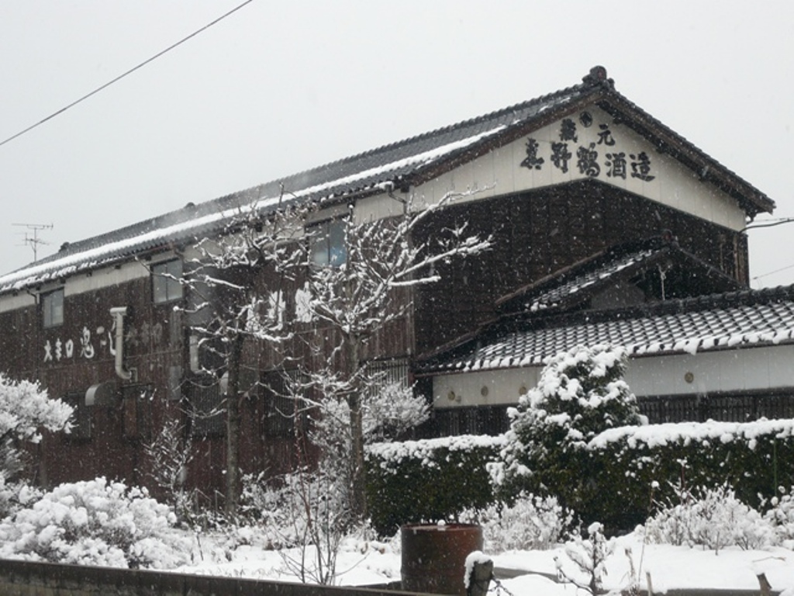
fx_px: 1560
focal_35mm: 68
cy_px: 298
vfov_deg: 21.6
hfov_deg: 28.6
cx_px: 397
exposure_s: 1/60
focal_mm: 11.2
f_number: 4.3
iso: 100
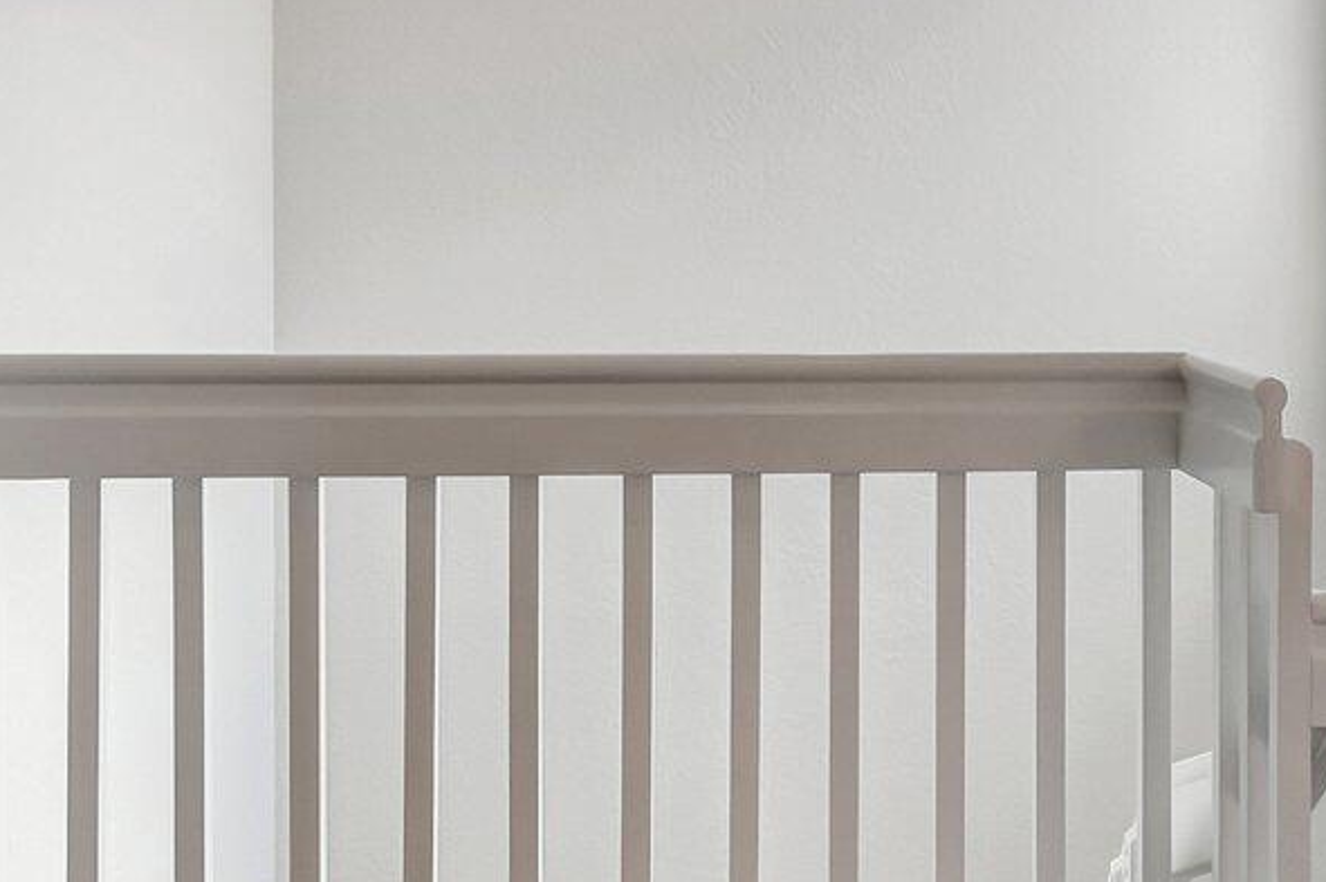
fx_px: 1914
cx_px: 996
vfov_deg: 25.6
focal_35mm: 52
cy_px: 211
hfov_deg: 37.3
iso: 1000
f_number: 8
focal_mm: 10
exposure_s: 1/50
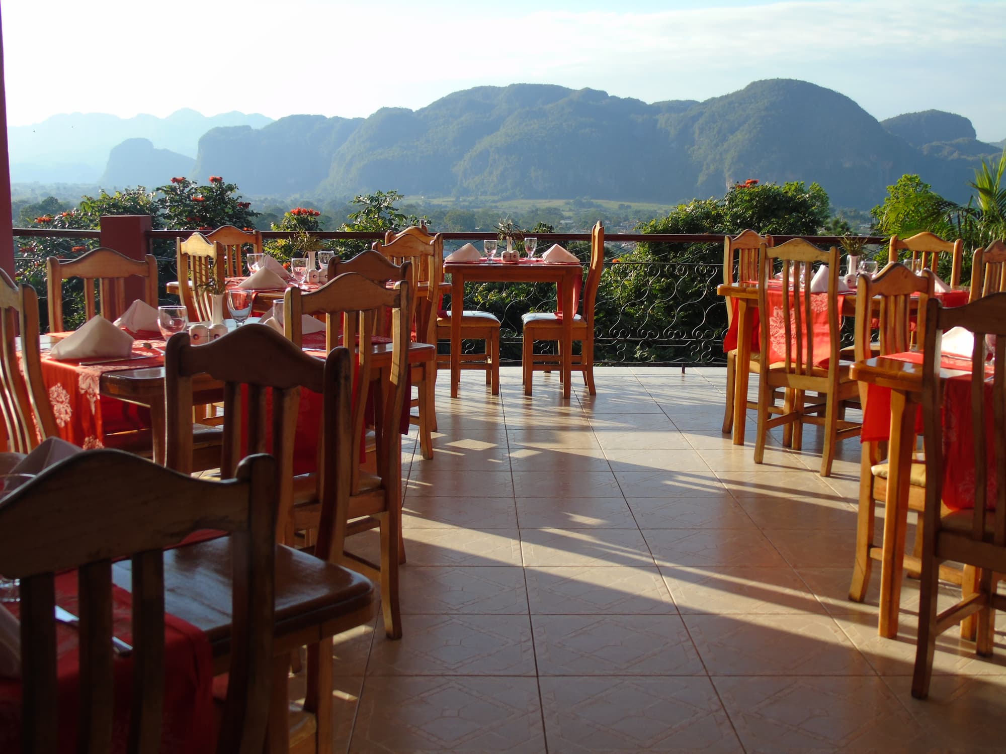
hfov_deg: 46.8
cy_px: 377
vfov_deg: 36.0
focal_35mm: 40
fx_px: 1162
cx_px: 503
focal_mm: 7.1
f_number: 3.9
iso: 80
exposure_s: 1/400
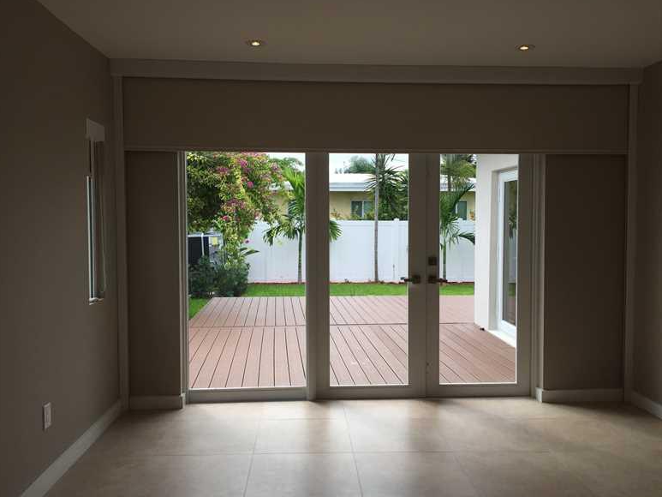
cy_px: 247
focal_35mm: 30
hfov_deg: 59.9
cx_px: 323
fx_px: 574
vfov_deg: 46.8
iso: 32
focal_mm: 4.15
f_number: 2.2
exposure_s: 1/590
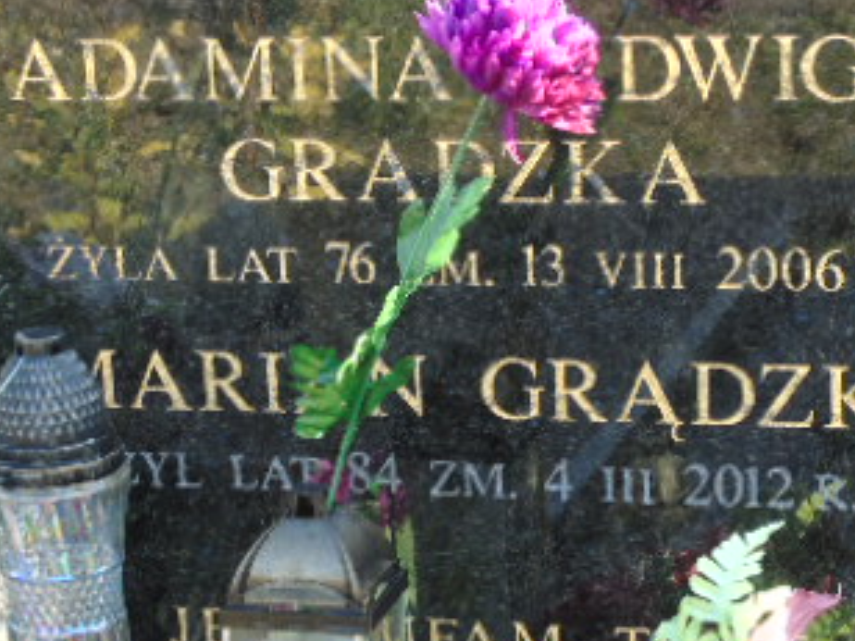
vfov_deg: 11.5
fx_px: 3186
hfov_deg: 15.3
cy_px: 438
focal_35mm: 129
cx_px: 408
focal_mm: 11
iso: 80
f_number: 4.5
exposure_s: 1/50
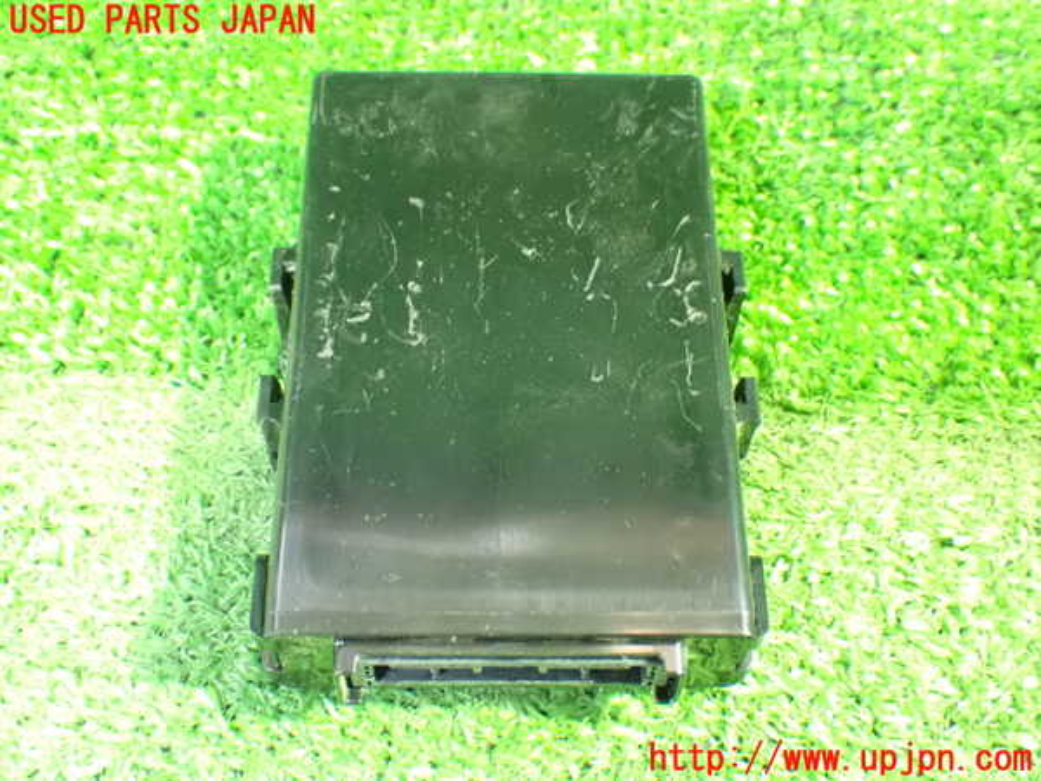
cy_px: 390
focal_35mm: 47
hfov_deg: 40.4
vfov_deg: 30.9
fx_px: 1413
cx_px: 520
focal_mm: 8.4
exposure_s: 1/8
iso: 1600
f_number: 3.1
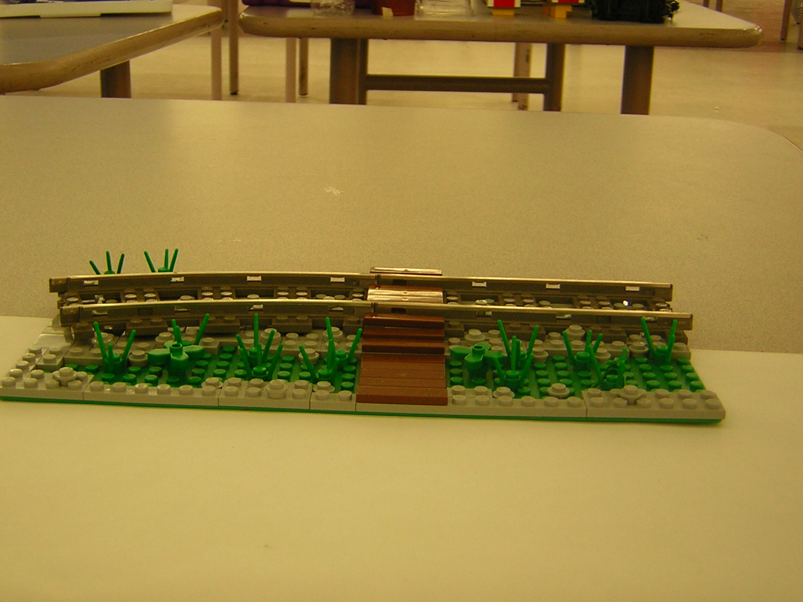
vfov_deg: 28.6
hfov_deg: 37.5
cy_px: 284
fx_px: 1183
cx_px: 375
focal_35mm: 51
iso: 50
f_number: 2.9
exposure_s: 1/8
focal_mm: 6.1
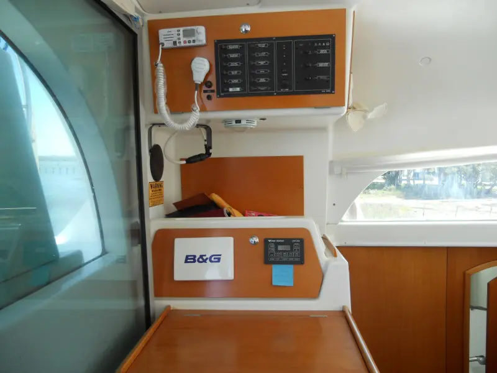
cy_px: 186
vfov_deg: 51.4
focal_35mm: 27
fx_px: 388
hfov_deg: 65.3
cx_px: 248
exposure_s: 1/80
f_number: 3.2
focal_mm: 4.9
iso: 80
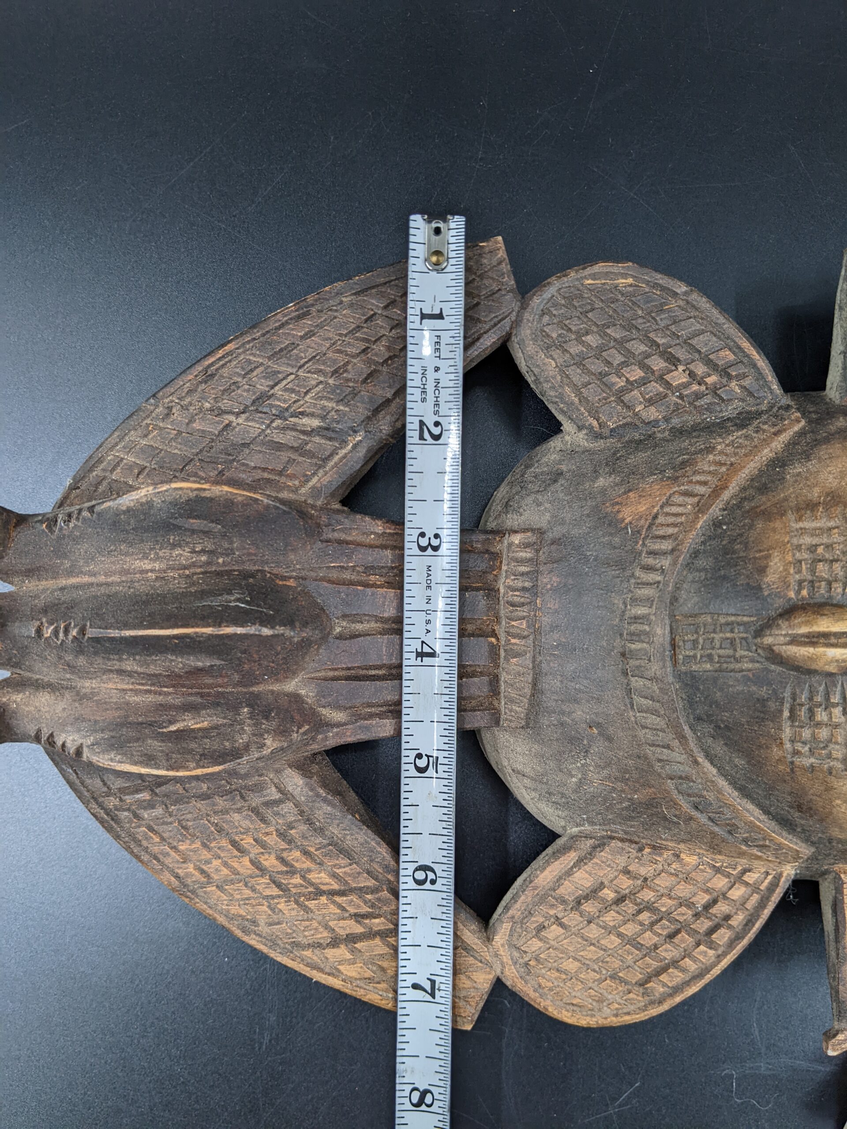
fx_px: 881
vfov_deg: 65.3
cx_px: 424
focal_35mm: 27
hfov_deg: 51.4
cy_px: 564
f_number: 1.8
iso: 48
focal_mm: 4.44
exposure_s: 1/145
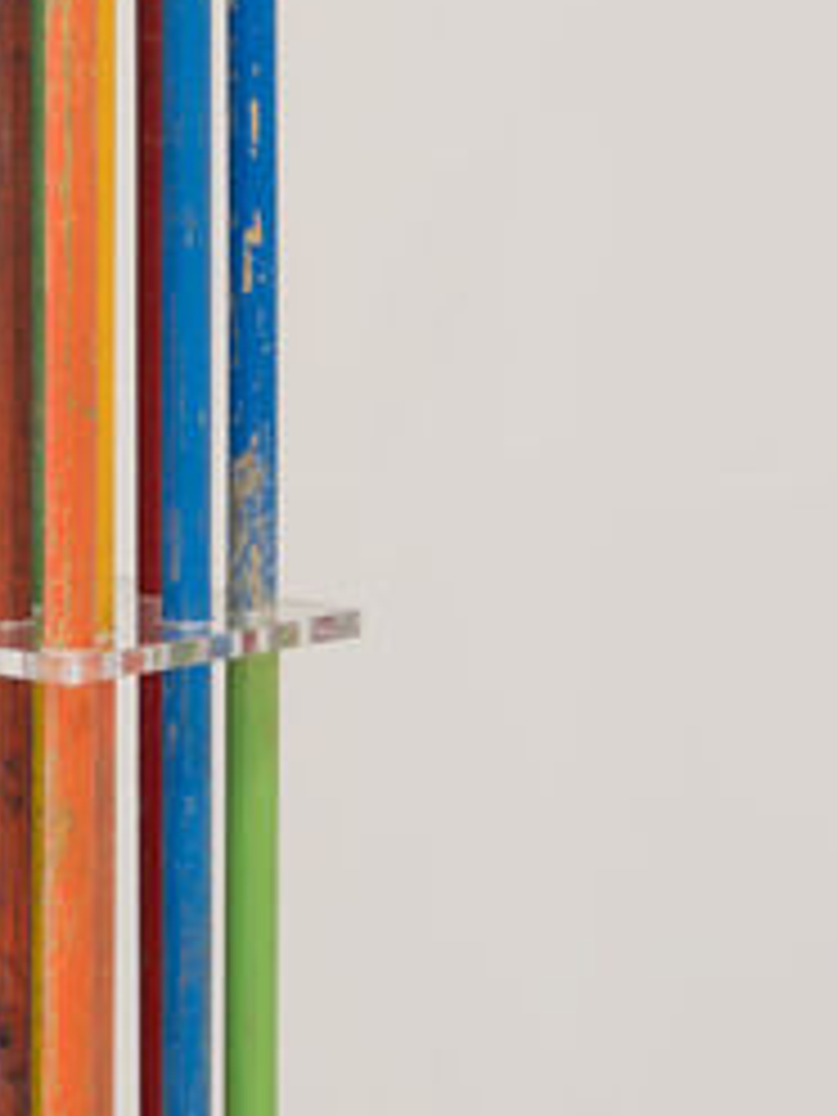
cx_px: -1476
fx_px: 5610
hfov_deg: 7.7
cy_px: -212
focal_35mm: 174
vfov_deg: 11.2
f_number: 5.6
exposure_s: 1/30
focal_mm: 35
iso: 100
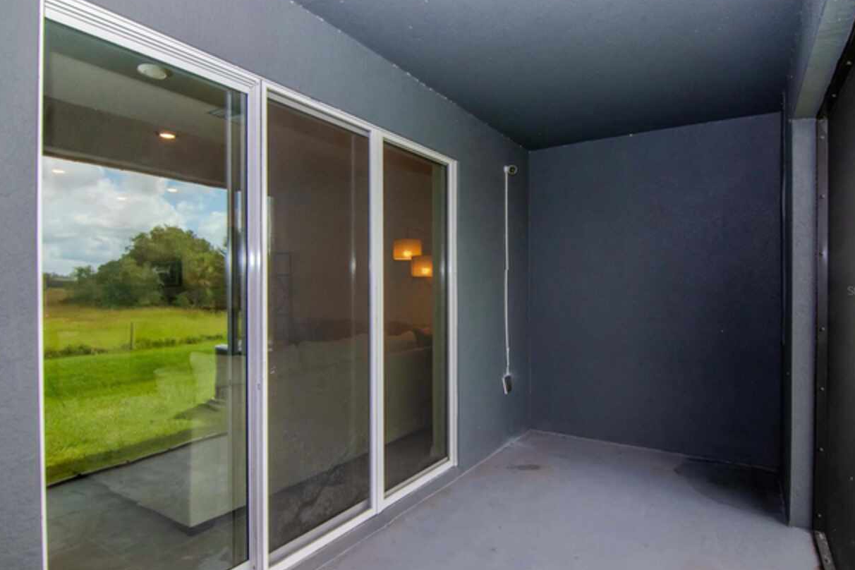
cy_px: 291
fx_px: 451
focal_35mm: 19
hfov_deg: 86.9
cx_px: 447
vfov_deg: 64.5
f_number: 9
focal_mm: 12
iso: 1000
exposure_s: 1/200
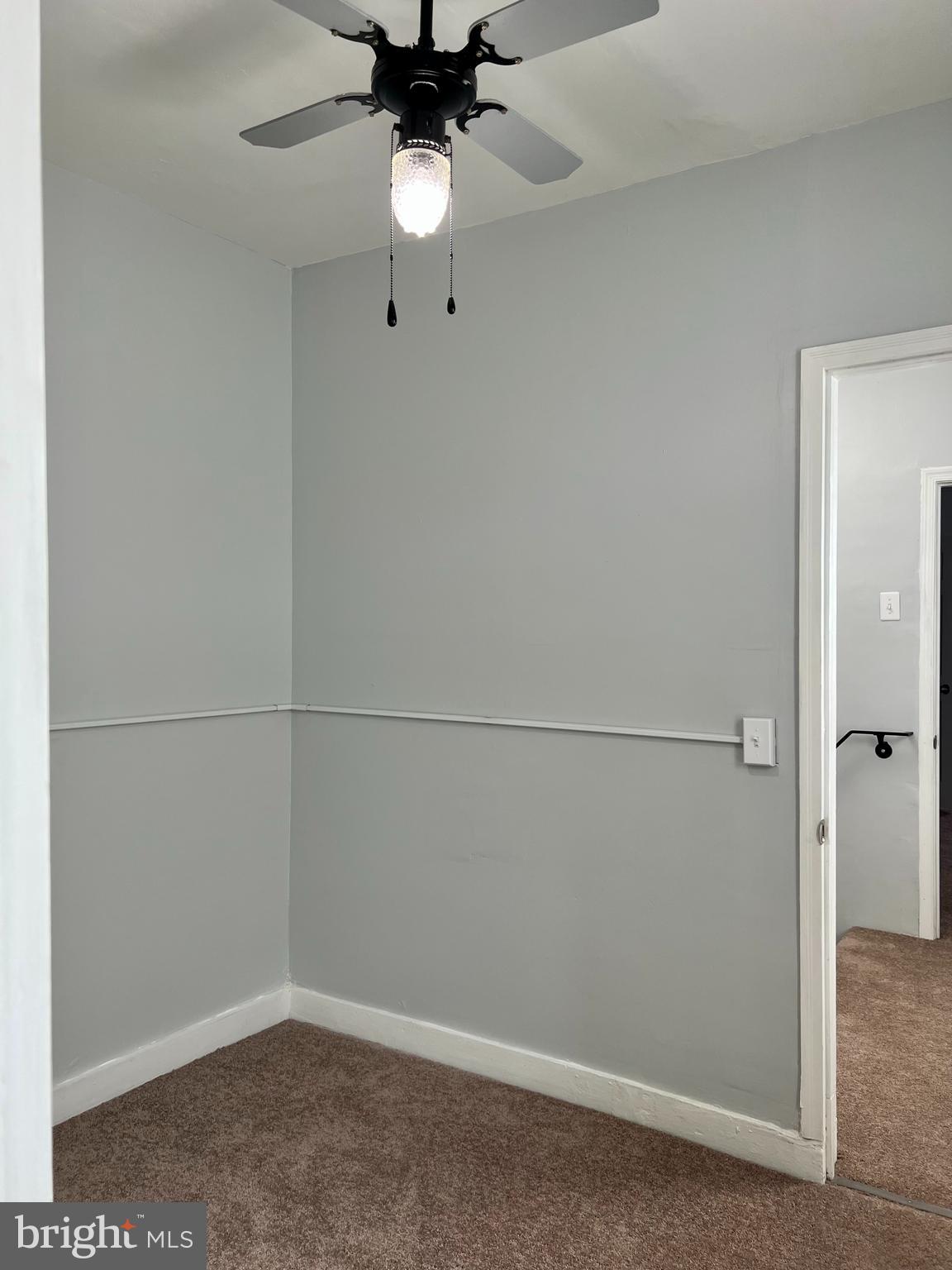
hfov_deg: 53.1
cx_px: 476
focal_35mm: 26
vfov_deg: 67.3
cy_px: 635
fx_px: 953
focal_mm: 5.7
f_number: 1.5
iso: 50
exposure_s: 1/120
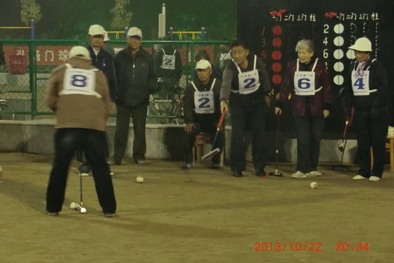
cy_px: 128
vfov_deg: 10.6
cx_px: 196
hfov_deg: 15.9
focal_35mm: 129
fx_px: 1412
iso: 800
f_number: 5.2
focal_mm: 22
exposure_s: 1/15
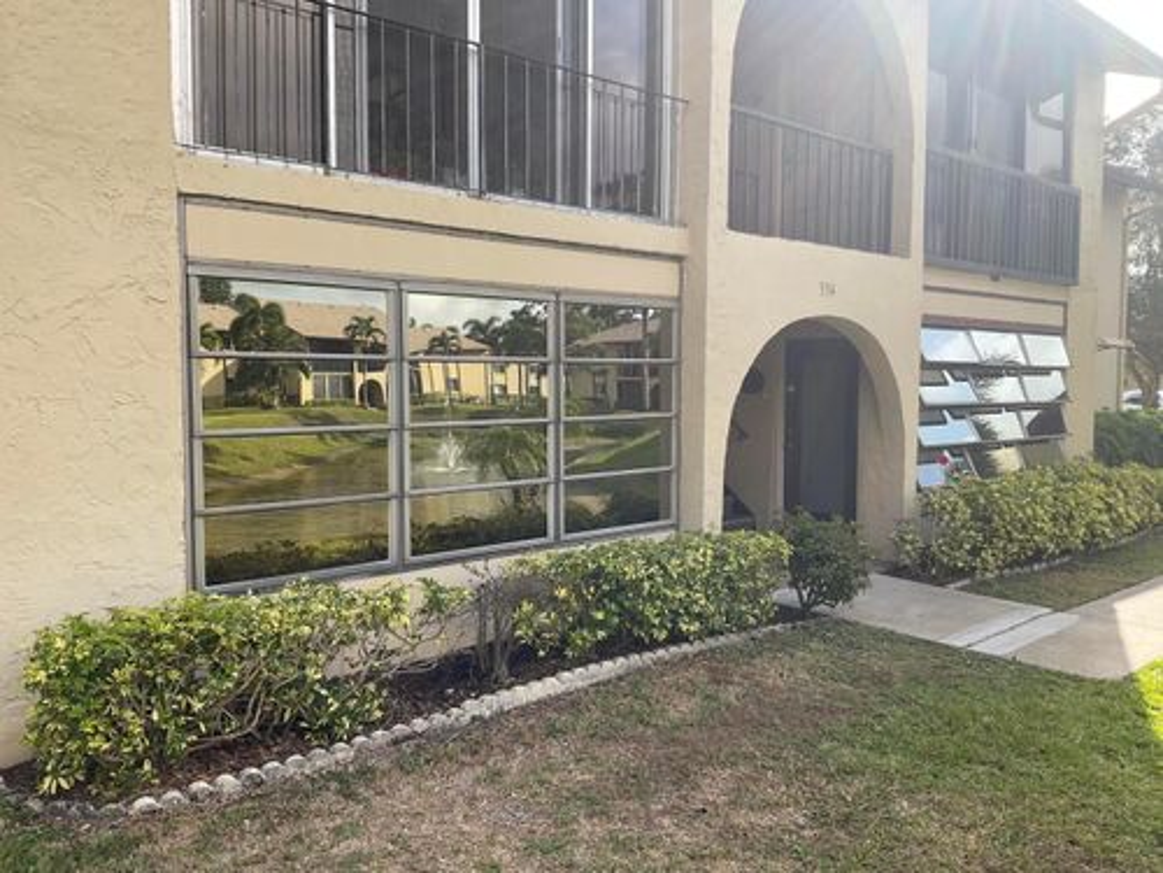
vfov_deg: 48.2
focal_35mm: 29
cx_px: 582
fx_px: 974
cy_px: 436
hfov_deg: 61.7
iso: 16
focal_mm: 3
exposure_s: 1/781
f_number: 1.8
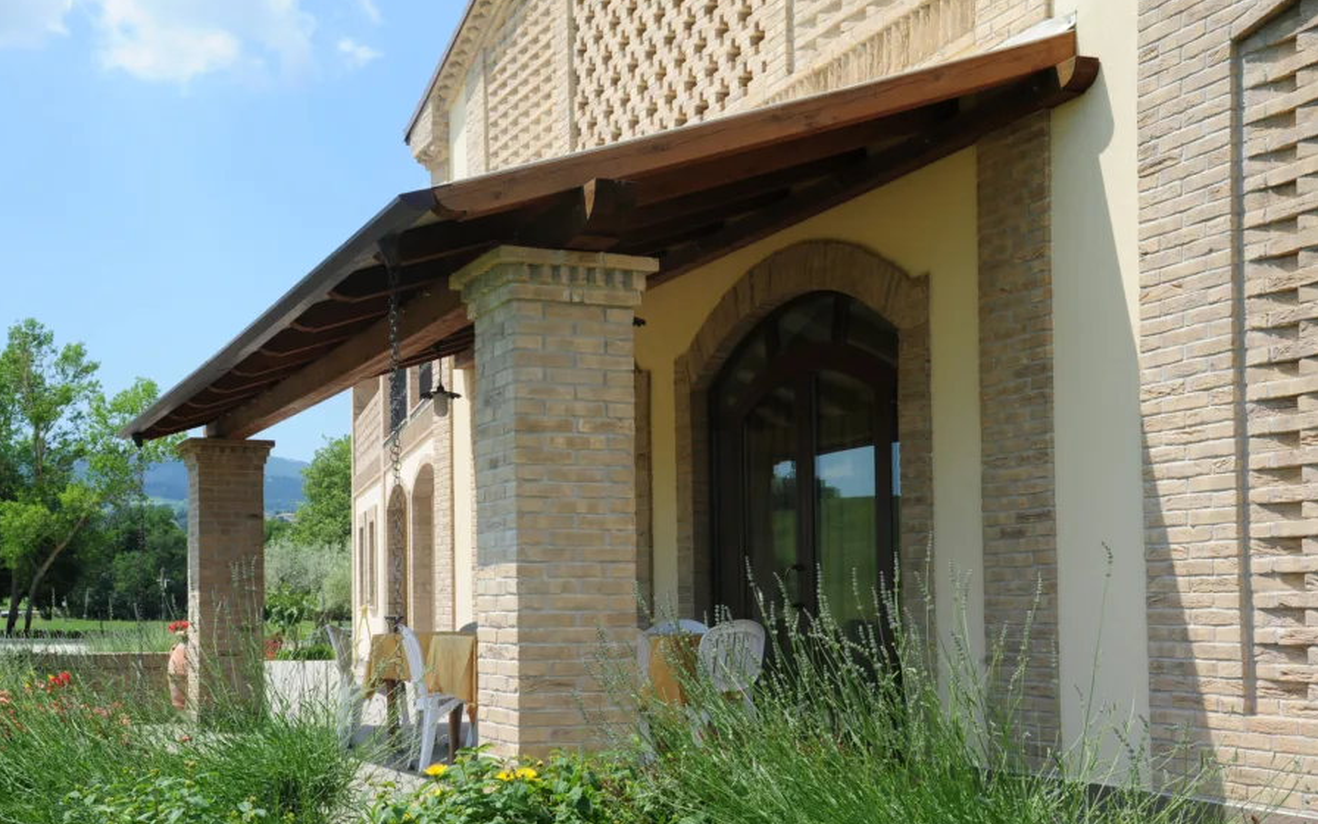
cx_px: 658
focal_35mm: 45
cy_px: 422
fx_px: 1616
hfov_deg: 44.4
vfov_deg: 28.6
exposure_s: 1/160
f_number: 13
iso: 200
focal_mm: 44
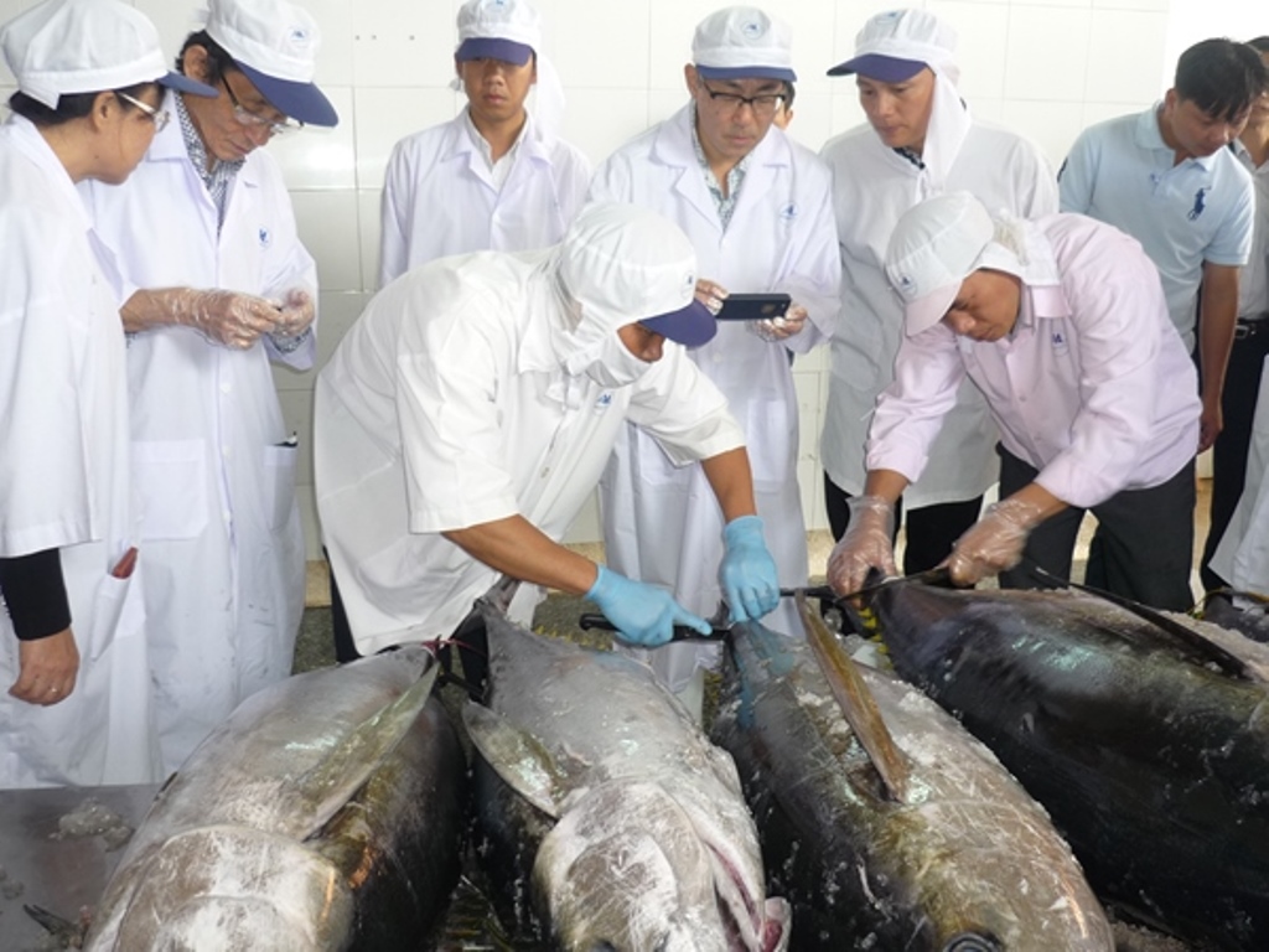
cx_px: 634
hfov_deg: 55.4
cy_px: 476
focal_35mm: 33
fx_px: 1210
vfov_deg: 42.9
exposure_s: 1/30
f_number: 2.8
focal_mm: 5.5
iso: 125
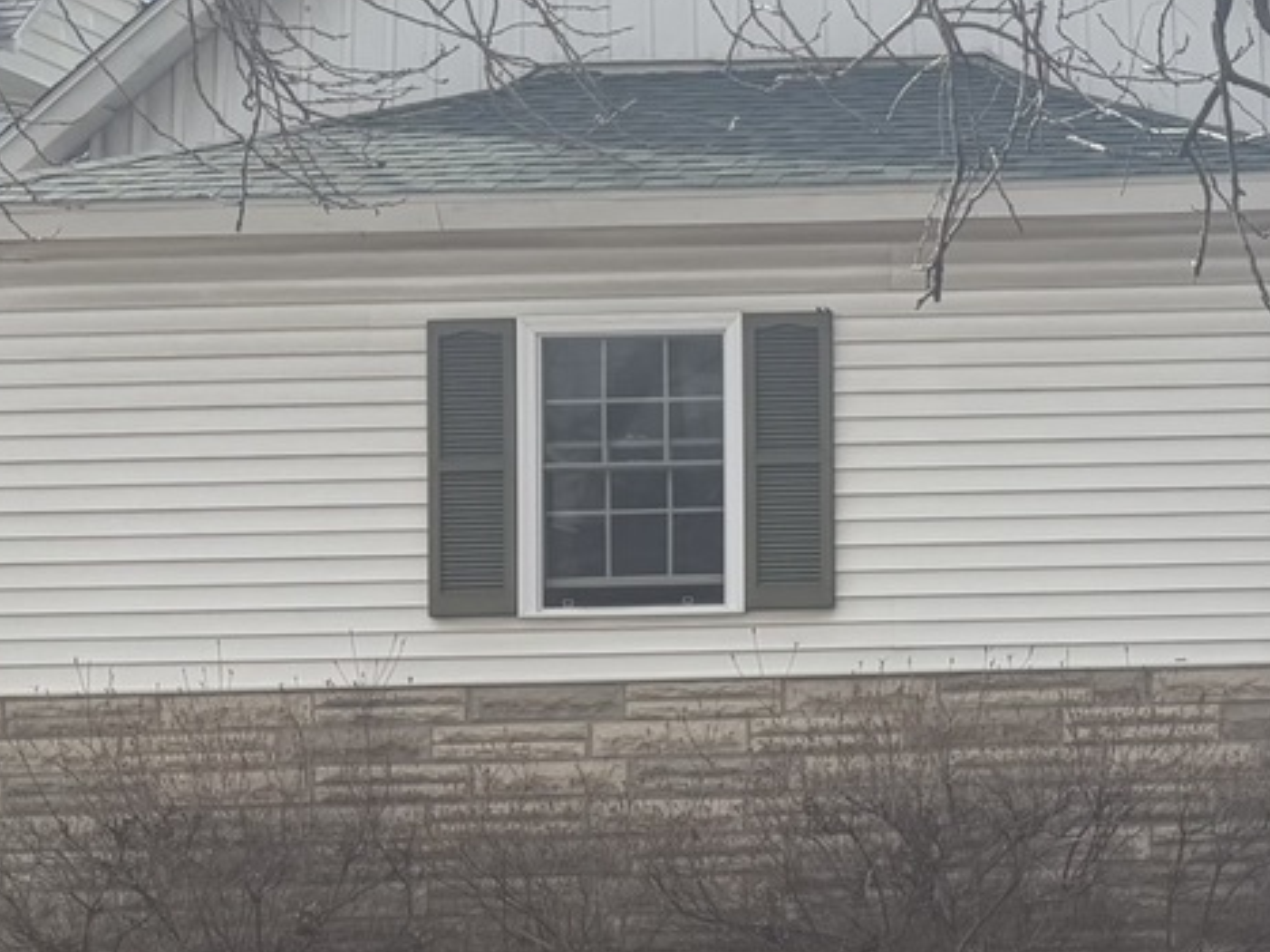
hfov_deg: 24.7
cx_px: 1352
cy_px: 558
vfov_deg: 19.9
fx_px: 2714
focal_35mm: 74
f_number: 1.78
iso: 80
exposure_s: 1/4975
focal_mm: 6.76
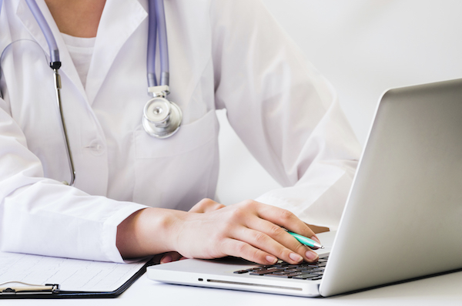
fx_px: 4366
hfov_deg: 6.1
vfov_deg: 4.0
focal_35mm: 341
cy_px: 153
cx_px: 231
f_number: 4
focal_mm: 124.94
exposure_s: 1/15
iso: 100
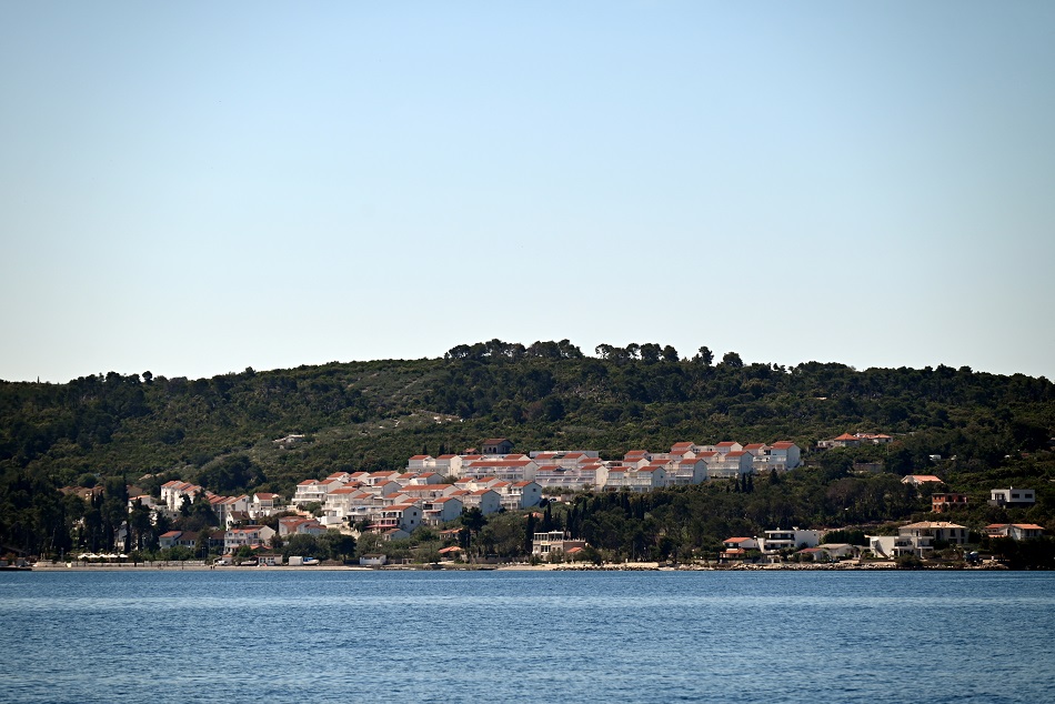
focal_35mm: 165
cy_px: 352
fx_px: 4837
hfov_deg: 12.4
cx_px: 528
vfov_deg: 8.3
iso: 100
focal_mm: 165
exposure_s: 1/1250
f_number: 6.3
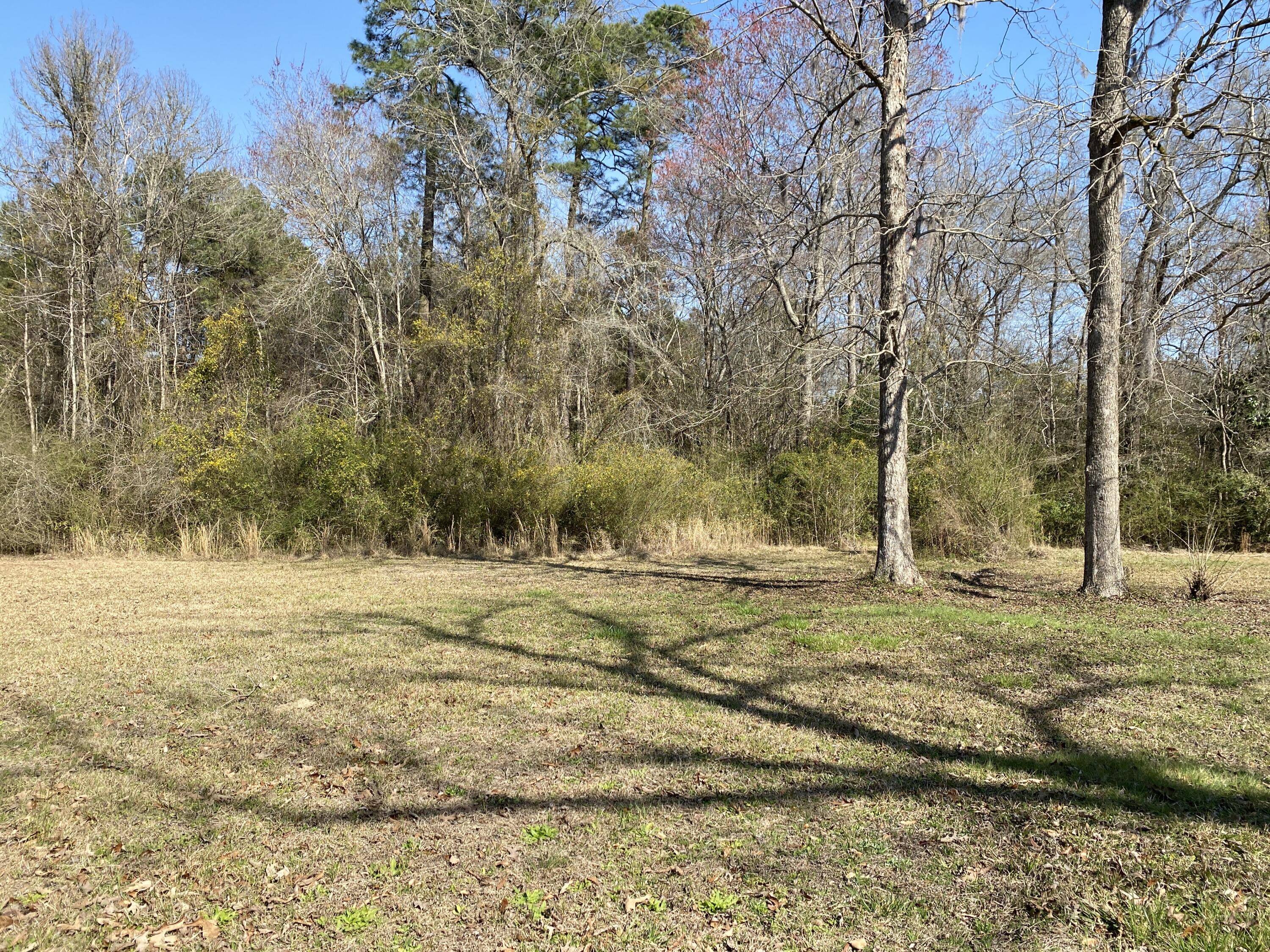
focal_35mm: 26
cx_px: 635
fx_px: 954
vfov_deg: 53.1
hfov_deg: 67.3
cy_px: 476
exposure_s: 1/1565
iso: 32
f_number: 1.8
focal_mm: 4.25
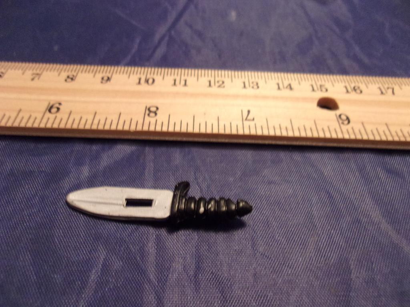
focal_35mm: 27
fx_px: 320
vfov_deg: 51.4
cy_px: 154
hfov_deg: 65.3
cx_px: 205
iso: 400
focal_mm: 4.9
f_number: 3
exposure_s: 1/29
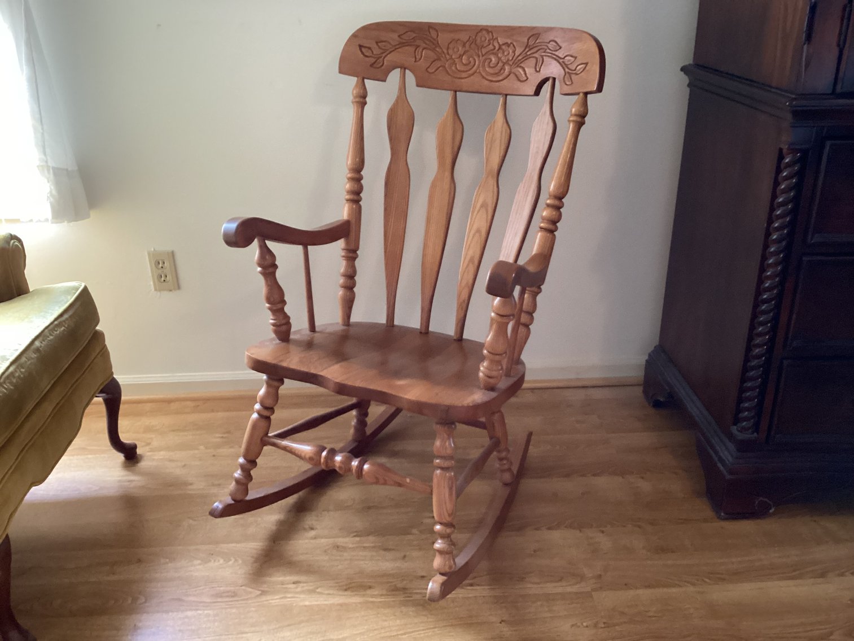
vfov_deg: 45.4
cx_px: 427
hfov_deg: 58.3
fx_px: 765
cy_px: 320
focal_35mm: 31
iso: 400
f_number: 2.4
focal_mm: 3.3
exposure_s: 1/40
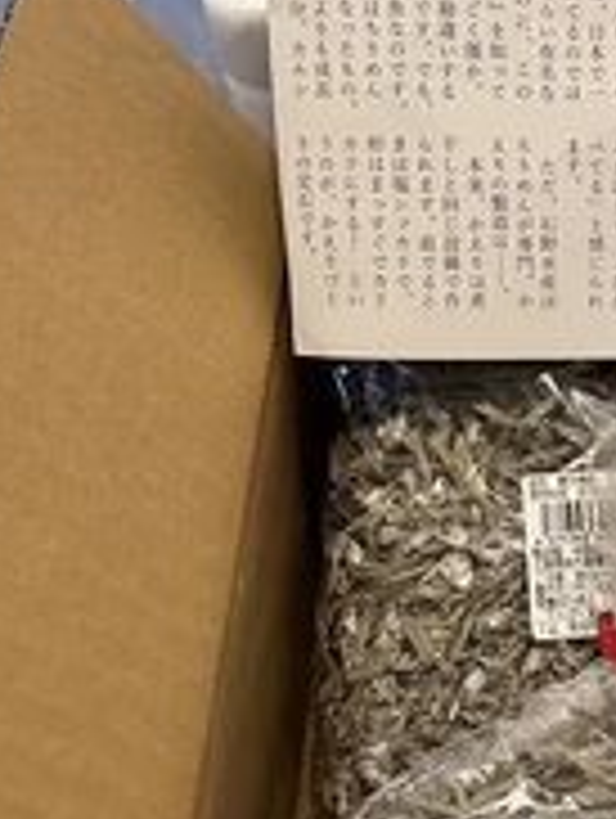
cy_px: 436
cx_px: 616
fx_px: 1349
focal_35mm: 57
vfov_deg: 33.7
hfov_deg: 24.5
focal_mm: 5.7
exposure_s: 1/60
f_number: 1.5
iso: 400
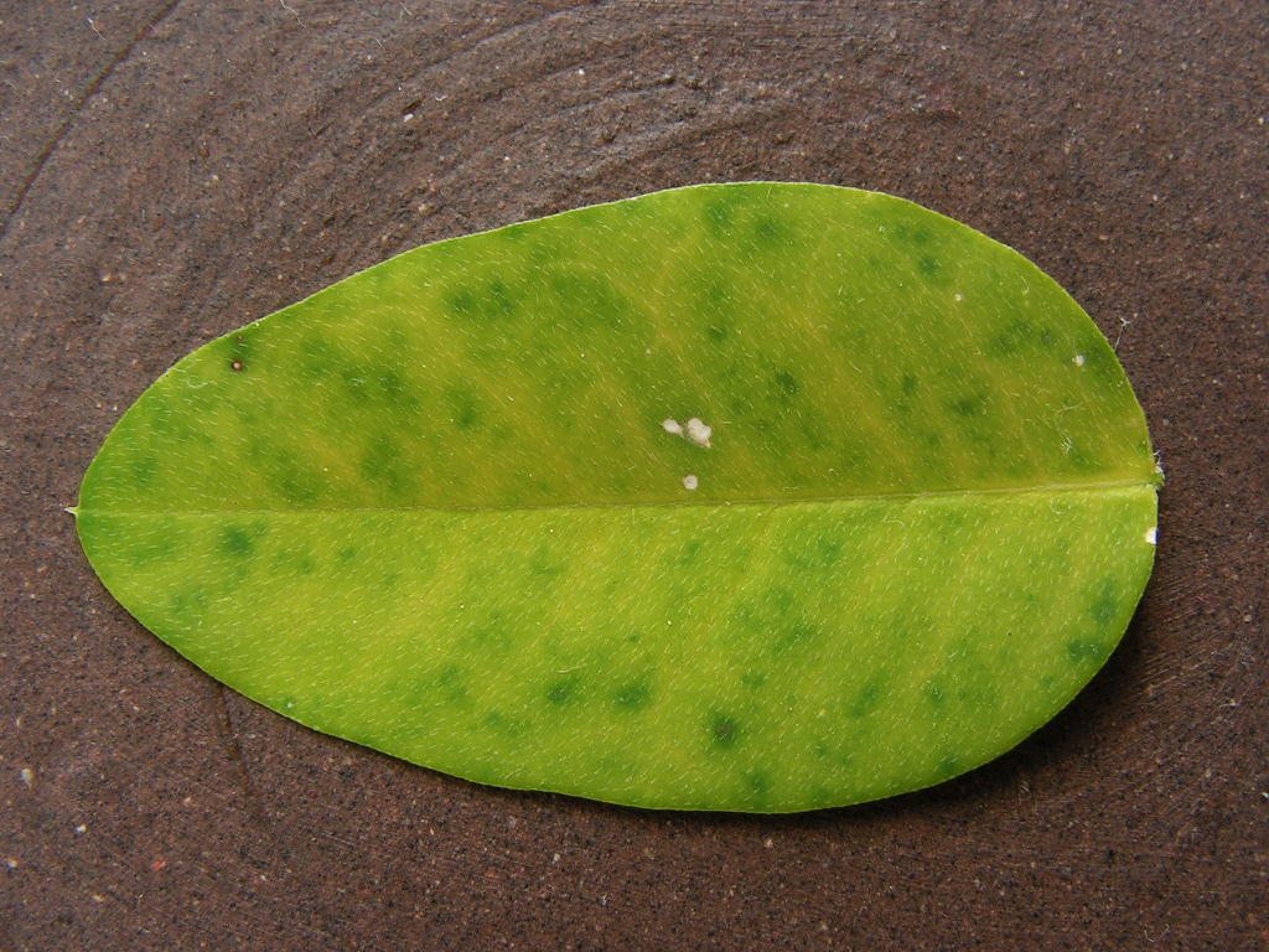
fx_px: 2016
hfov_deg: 34.9
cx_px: 634
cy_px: 476
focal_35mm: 55
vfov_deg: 26.6
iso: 100
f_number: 8
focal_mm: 9.2
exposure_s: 1/1.6
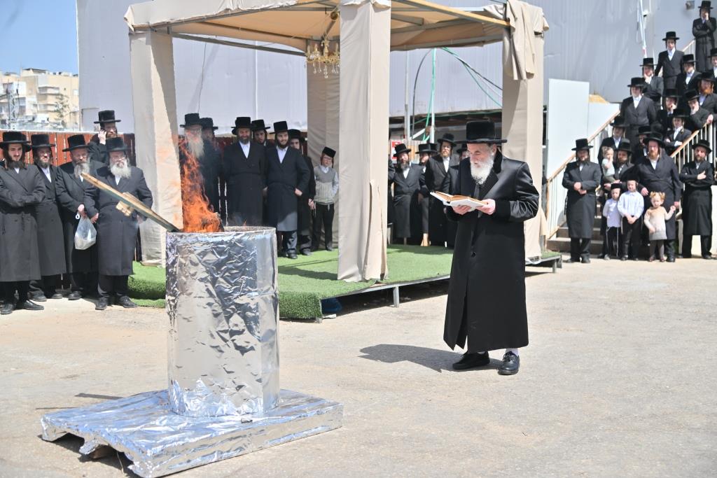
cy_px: 239
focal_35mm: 46
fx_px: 916
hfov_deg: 42.7
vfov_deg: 29.3
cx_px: 358
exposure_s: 1/2000
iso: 125
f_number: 4
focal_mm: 46
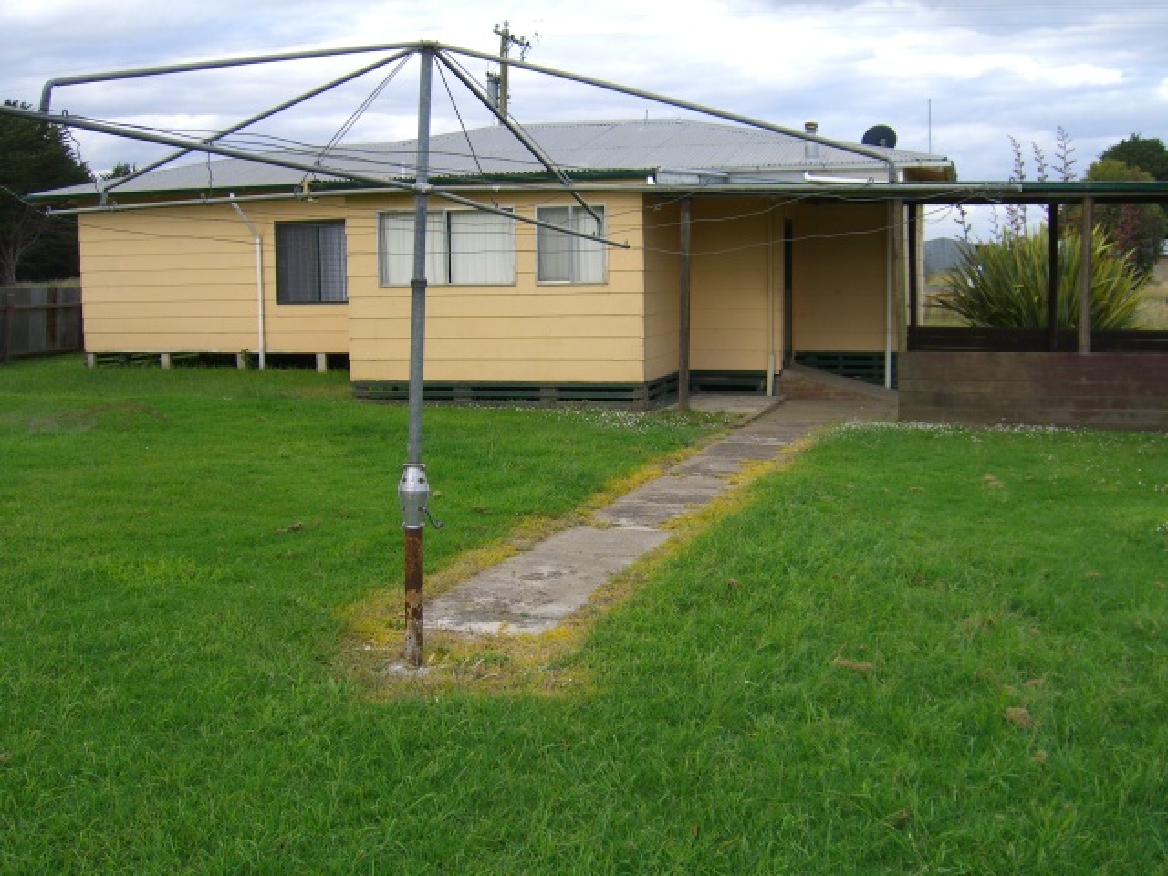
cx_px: 584
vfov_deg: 37.7
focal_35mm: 38
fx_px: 1282
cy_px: 438
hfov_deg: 49.0
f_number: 2.8
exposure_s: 1/250
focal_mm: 7.9
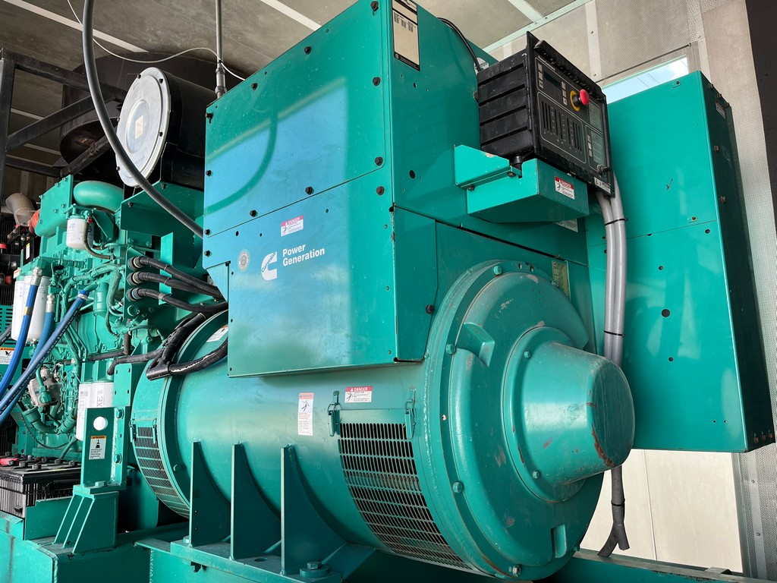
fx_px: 584
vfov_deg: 53.1
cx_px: 388
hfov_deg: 67.3
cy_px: 292
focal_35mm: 26
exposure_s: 1/354
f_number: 1.6
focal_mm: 5.1
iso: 50
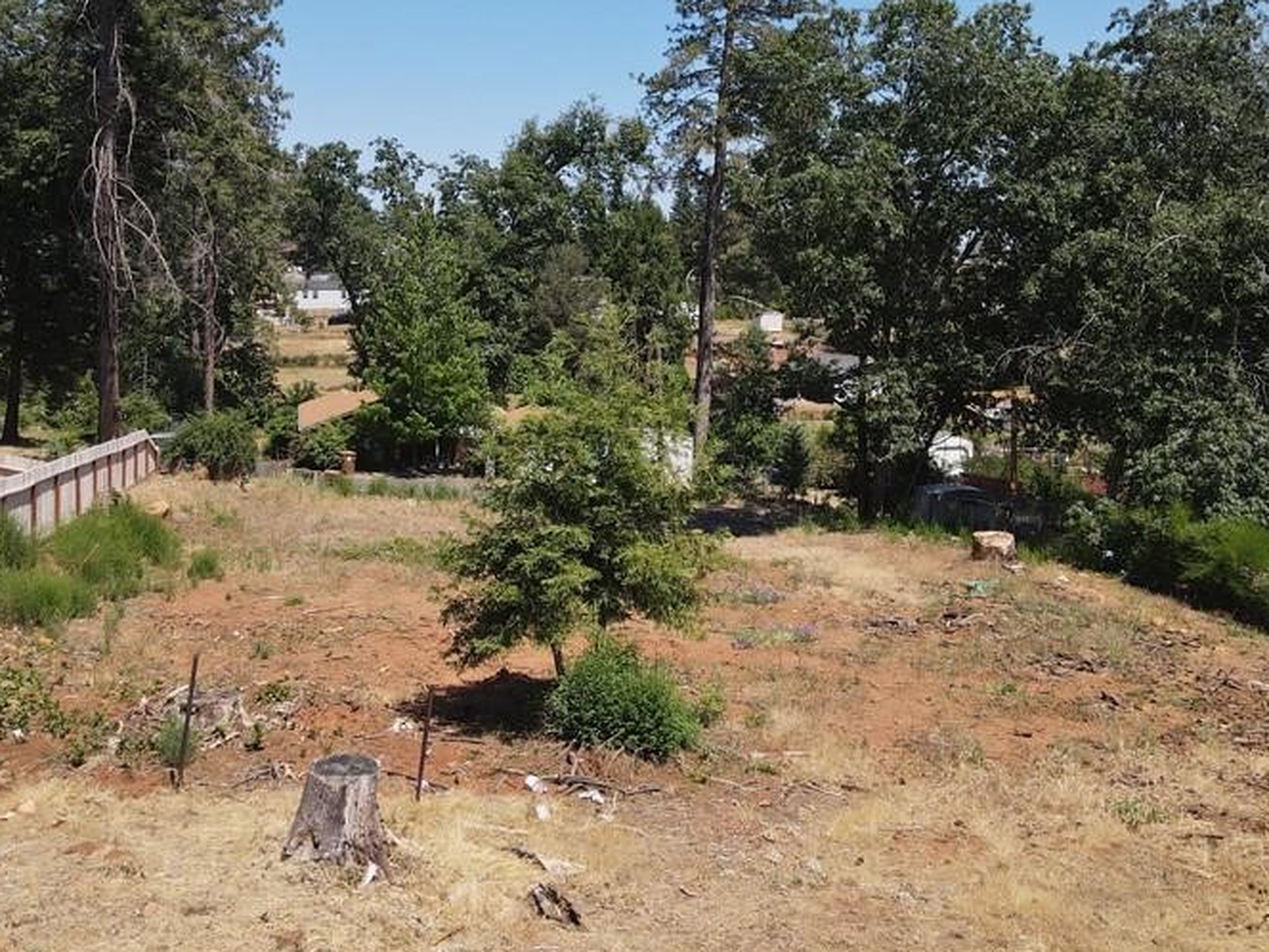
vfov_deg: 38.1
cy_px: 302
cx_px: 650
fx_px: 1356
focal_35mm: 37
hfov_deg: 50.1
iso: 100
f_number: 2.8
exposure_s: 1/640
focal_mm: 4.5
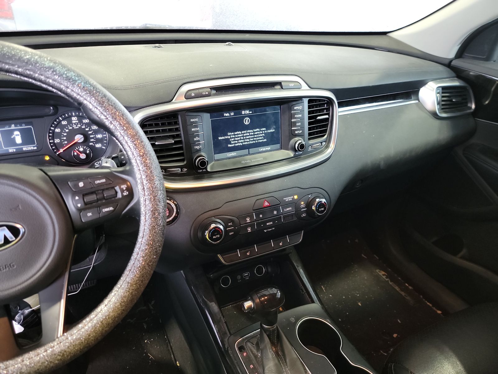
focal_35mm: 24
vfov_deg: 56.8
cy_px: 187
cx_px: 249
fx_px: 345
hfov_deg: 71.6
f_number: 1.8
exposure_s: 1/30
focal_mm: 6.7
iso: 900
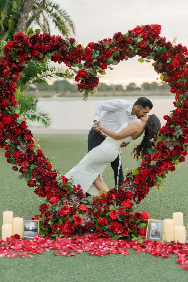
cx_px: 94
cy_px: 141
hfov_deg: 27.0
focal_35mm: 50
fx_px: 392
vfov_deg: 39.6
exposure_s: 1/200
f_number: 1.4
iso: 100
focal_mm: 50
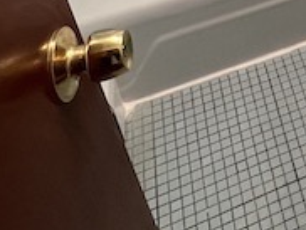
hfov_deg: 27.4
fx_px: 505
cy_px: -165
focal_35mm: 57
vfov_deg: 20.0
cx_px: 410
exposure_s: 1/120
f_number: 1.8
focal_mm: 1.57
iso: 200
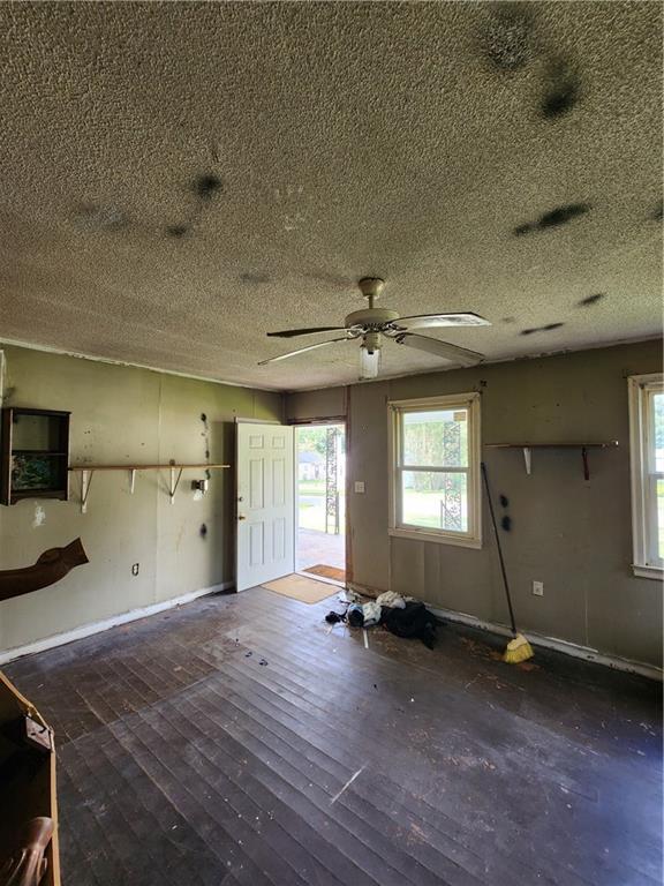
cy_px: 443
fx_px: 332
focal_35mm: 13
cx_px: 332
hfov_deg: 89.9
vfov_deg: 106.2
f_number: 2.2
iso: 200
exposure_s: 1/60
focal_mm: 2.2
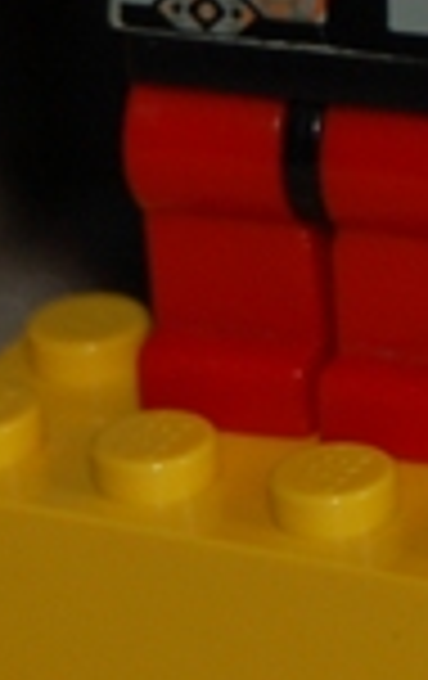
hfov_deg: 2.2
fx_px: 11275
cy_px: -86
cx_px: 288
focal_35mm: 607
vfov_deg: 3.5
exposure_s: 1/60
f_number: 5.6
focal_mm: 80
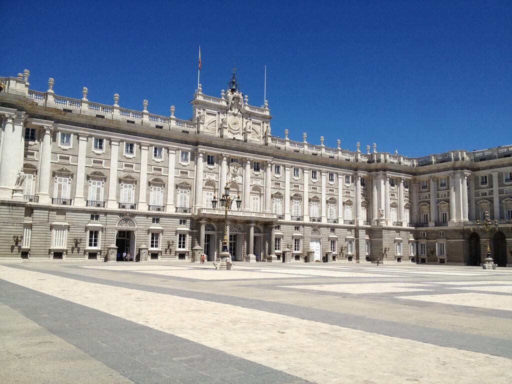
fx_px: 518
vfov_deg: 40.7
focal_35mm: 35
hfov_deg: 52.6
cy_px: 192
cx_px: 256
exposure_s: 1/3067
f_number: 2.4
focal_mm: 4.28
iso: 50
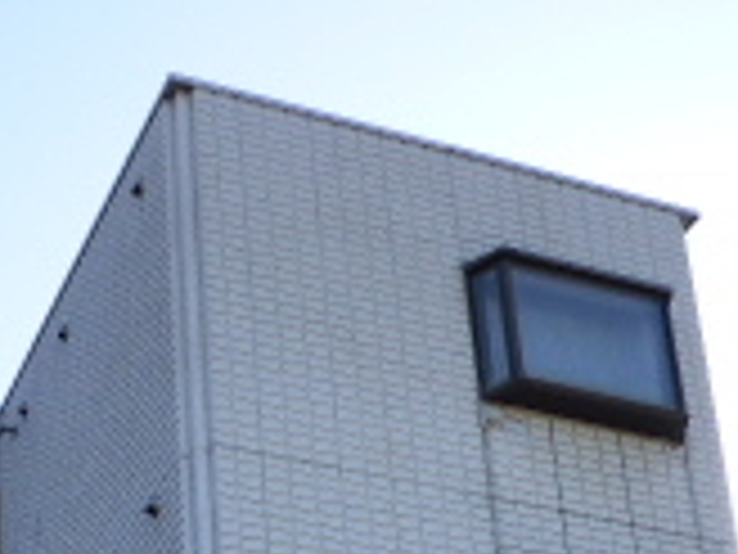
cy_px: 964
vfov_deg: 16.2
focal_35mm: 78
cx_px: -36
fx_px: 1663
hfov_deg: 23.7
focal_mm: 3.58
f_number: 2.8
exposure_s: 1/1000
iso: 160
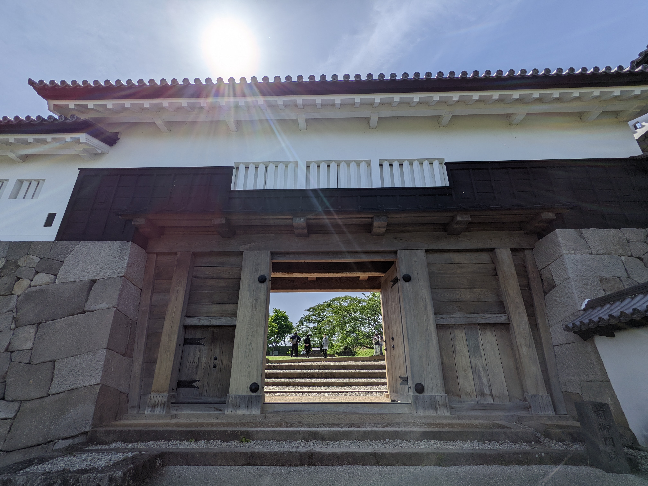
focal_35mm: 16
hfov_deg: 94.5
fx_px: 300
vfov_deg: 78.1
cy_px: 243
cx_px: 324
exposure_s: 1/2604
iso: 22
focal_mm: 2.22
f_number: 2.2
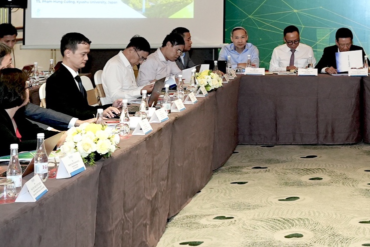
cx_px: 372
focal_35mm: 92
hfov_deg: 21.3
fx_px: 946
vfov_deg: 14.6
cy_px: 8
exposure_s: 1/200
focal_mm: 26.6
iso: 1600
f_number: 3.5
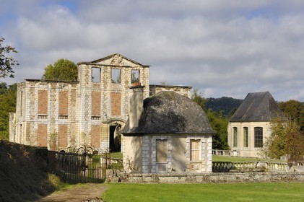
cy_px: 101
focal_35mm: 78
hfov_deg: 26.0
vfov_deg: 17.5
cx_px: 152
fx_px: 658
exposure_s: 1/160
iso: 100
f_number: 9.5
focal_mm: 52
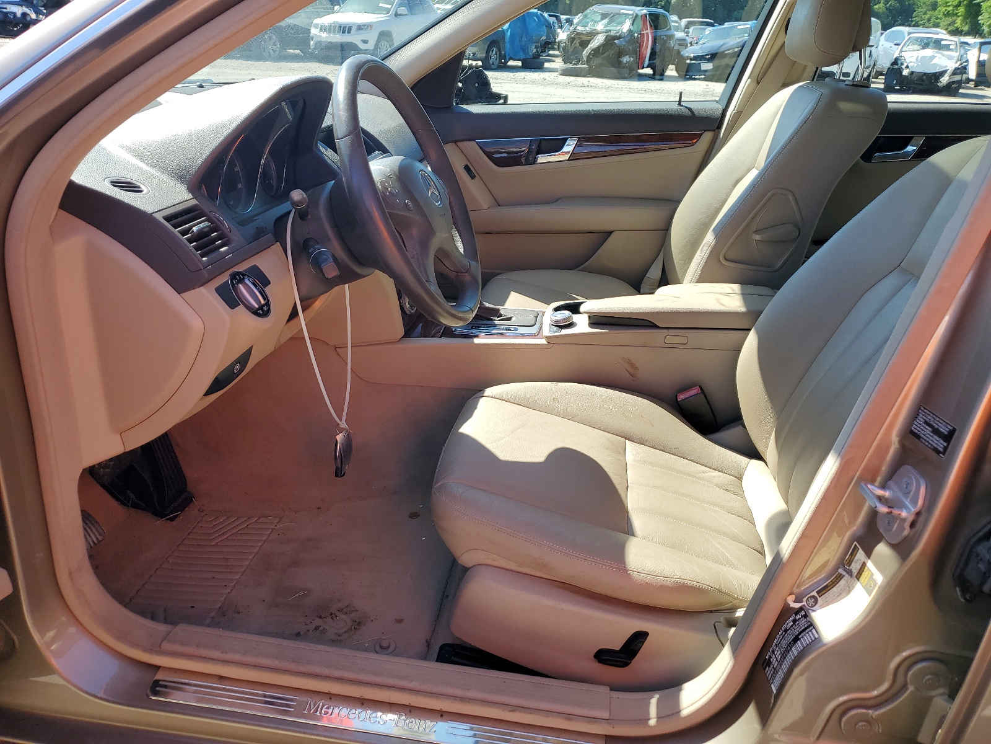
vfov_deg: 53.1
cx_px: 496
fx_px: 744
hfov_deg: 67.3
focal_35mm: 26
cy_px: 372
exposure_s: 1/909
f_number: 1.5
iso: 50
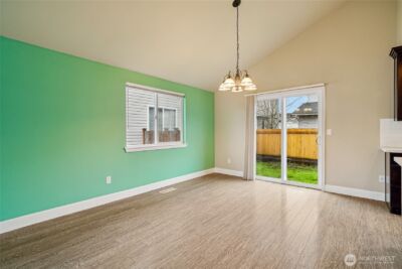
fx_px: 179
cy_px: 134
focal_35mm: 16
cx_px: 201
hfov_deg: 96.7
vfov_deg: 73.8
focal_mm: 16
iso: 1600
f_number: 8
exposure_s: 1/60
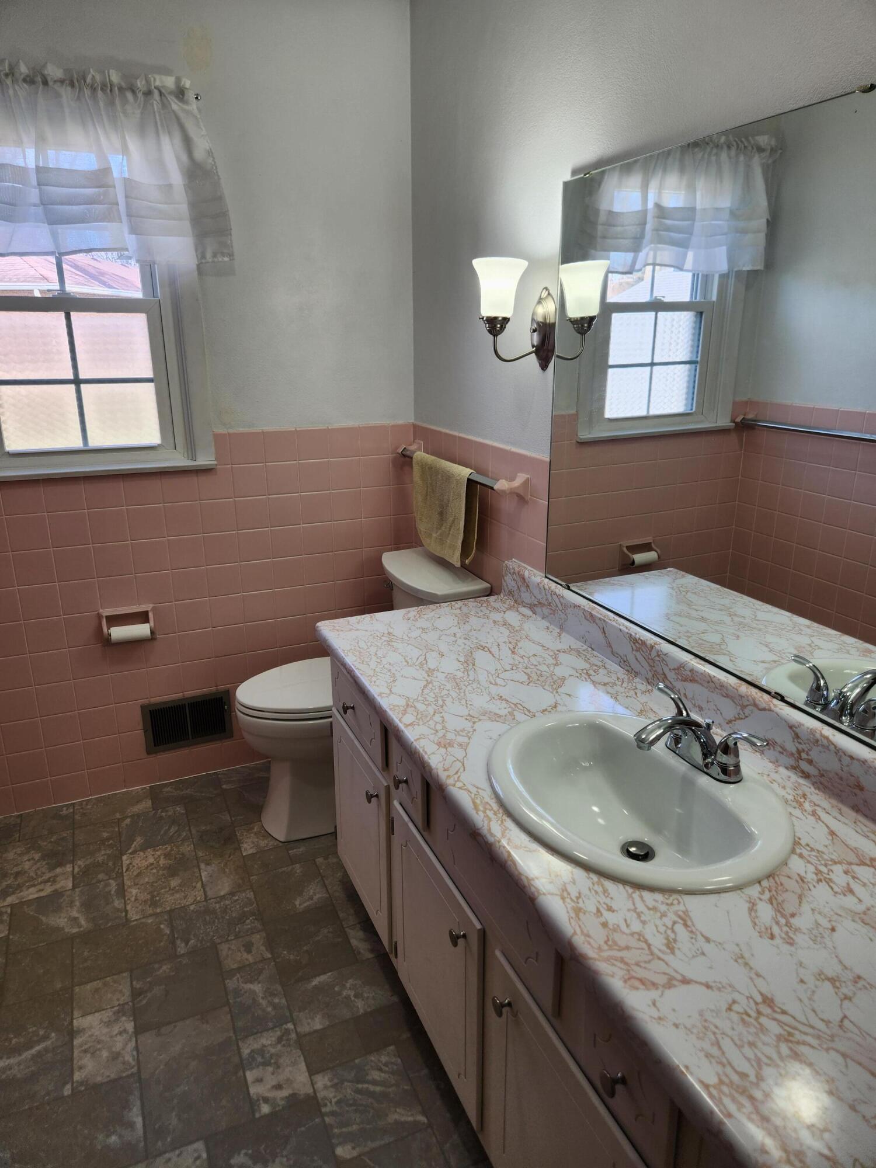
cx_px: 438
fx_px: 776
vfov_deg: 73.9
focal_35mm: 23
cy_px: 584
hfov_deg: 58.9
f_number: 1.8
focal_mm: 5.4
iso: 50
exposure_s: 1/120
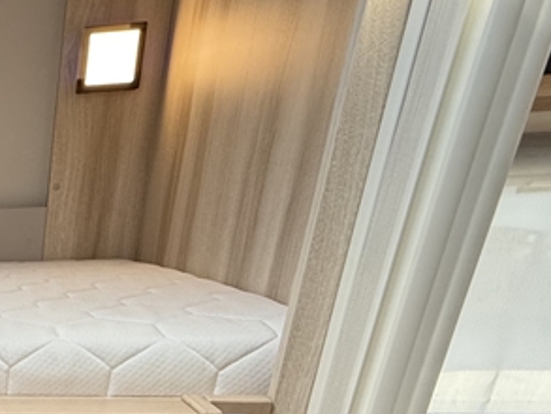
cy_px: 464
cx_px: -214
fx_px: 685
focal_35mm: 43
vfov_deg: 29.9
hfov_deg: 30.8
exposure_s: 1/99
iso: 100
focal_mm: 2.22
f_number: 2.2
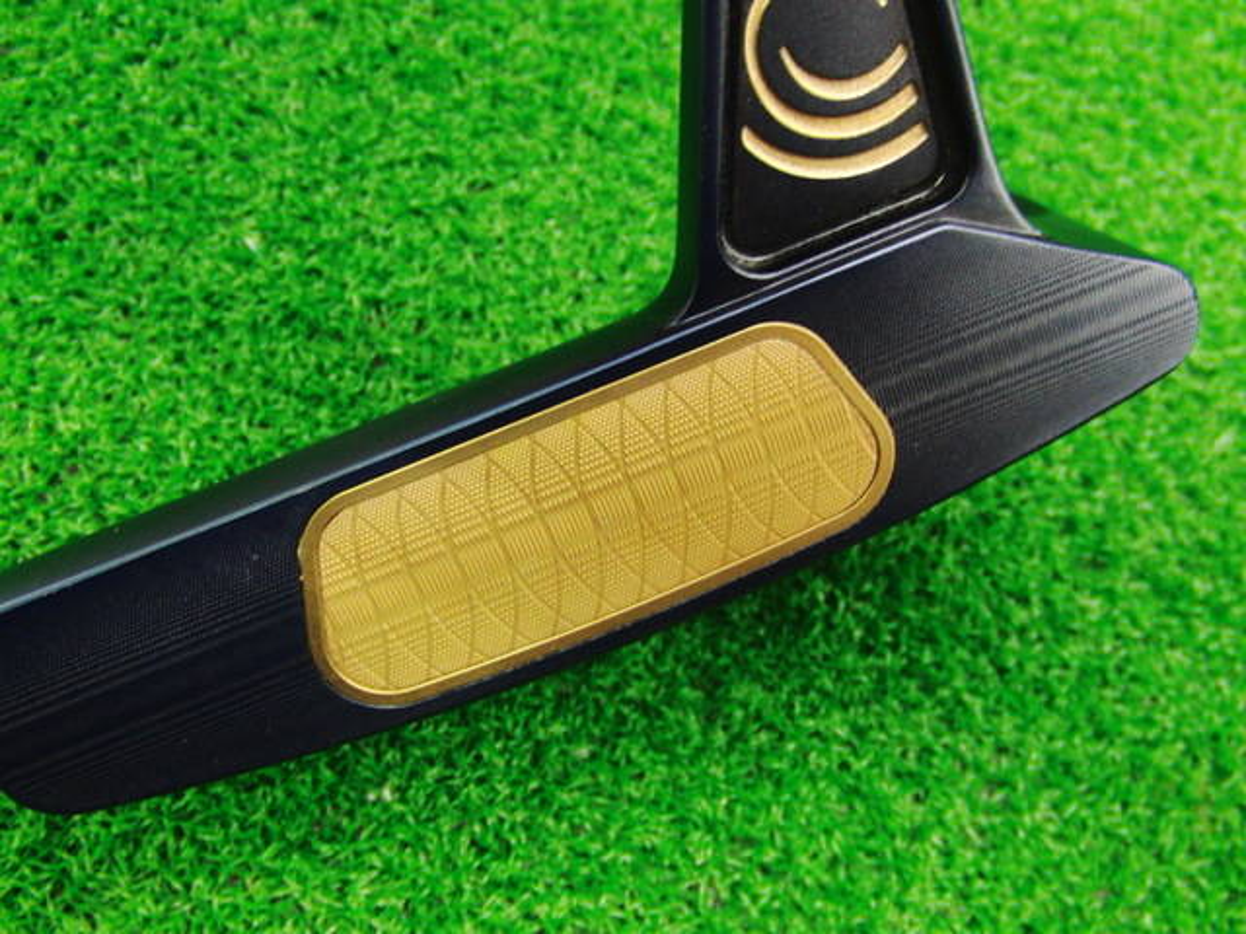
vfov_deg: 38.7
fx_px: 1332
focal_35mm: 37
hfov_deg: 50.1
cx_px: 623
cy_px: 467
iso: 400
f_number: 3.6
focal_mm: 6.42
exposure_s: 1/15
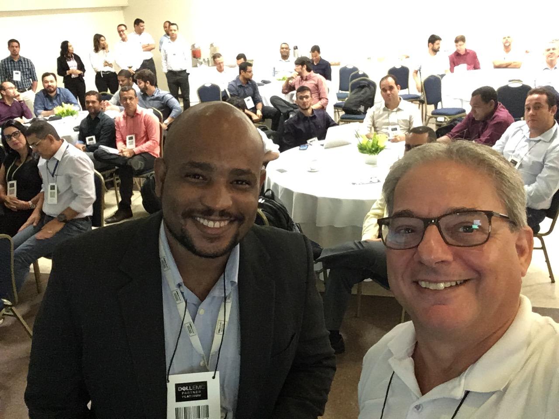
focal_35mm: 31
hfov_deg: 58.4
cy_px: 210
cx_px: 280
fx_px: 501
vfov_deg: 45.4
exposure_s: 1/20
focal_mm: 2.15
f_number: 2.4
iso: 500
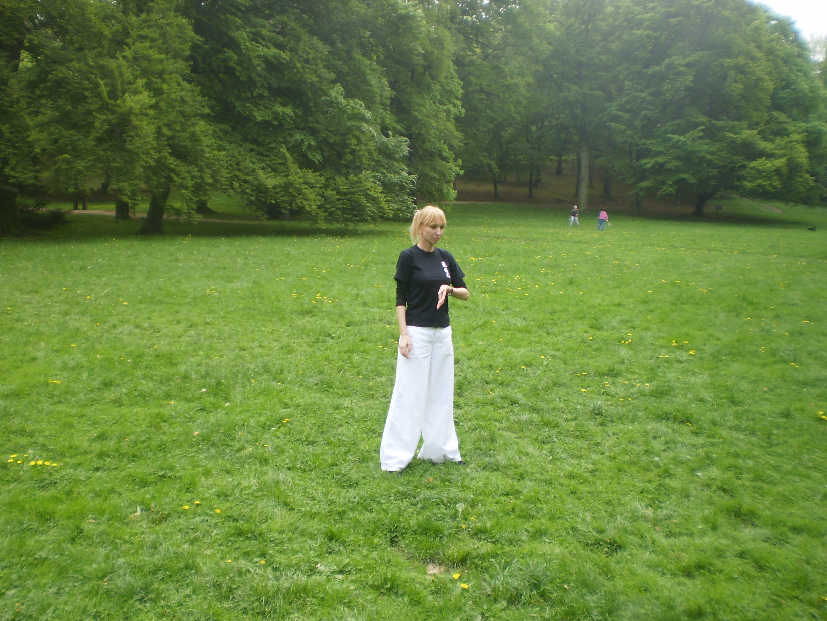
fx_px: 860
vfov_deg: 39.7
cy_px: 310
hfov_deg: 51.4
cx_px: 414
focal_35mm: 36
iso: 64
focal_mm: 6.3
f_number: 3.1
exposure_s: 1/200
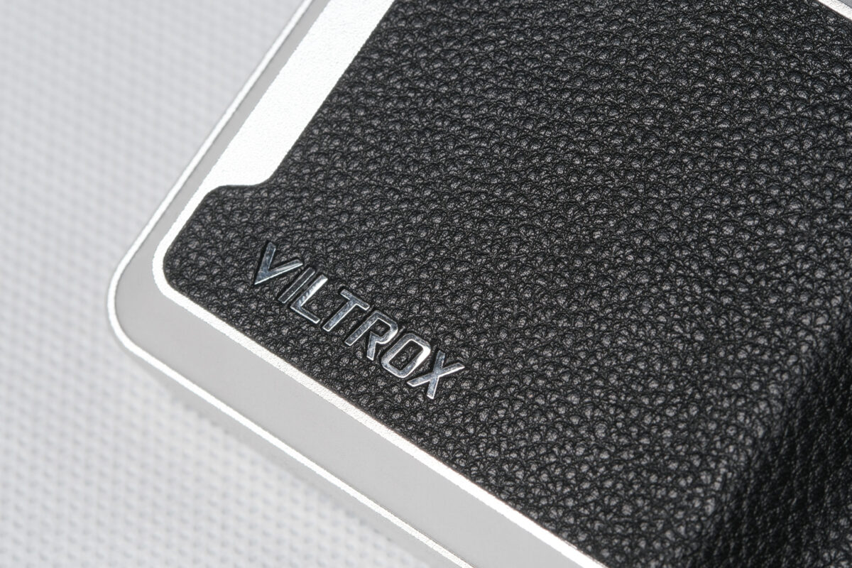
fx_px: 3550
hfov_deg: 13.7
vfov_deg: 9.1
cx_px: 426
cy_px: 284
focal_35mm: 150
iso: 160
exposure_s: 1/6
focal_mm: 100
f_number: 8
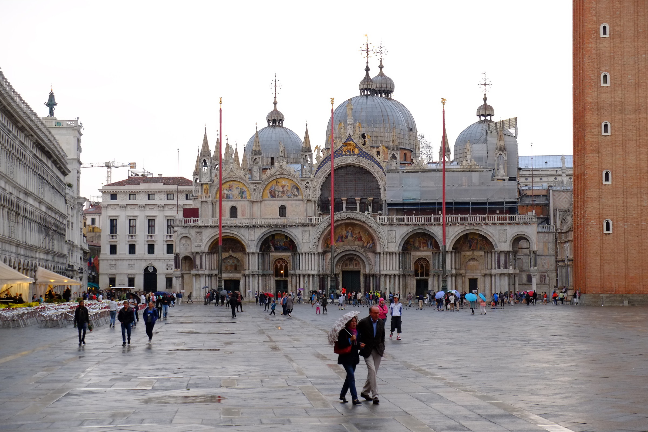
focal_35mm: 66
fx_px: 1188
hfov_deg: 30.5
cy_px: 216
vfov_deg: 20.6
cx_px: 324
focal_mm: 43.9
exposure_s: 1/60
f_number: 5
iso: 1600
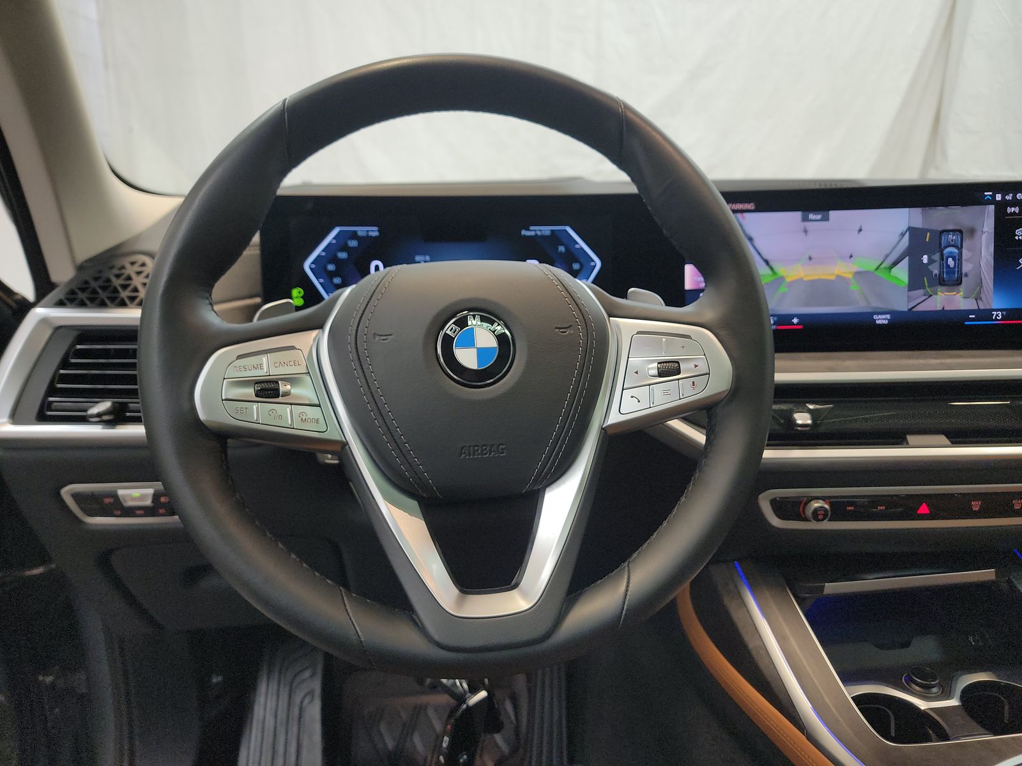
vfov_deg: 56.8
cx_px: 511
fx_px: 709
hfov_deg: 71.6
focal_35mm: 24
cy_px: 383
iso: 275
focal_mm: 6.7
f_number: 1.8
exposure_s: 1/59
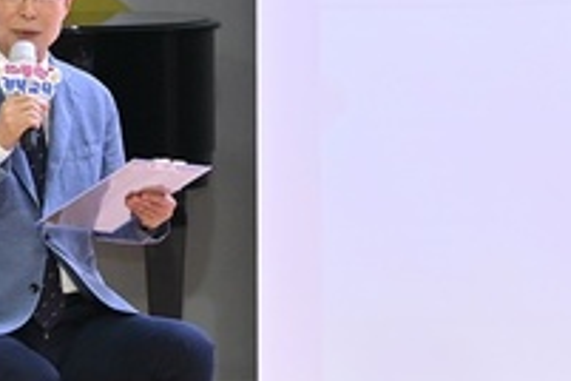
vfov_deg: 2.3
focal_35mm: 603
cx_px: 20
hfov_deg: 3.4
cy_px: 190
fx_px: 9564
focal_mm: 135
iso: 2000
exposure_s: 1/200
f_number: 5.6
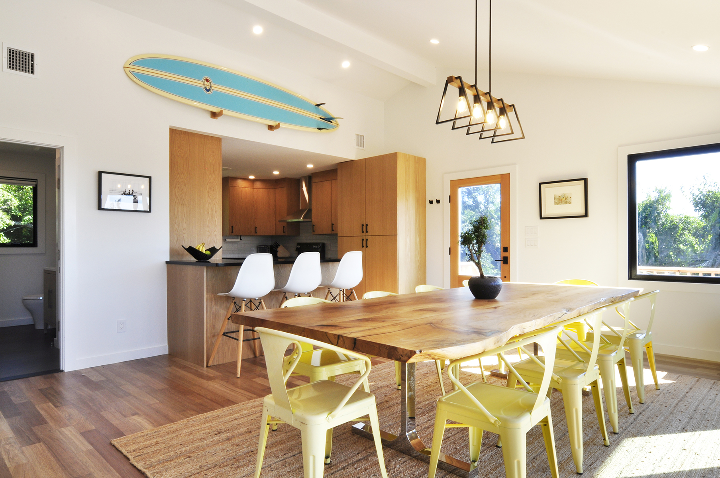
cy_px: 239
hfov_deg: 81.3
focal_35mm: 21
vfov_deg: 59.4
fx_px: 419
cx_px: 360
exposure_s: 1/6
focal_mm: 14
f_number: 22
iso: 200
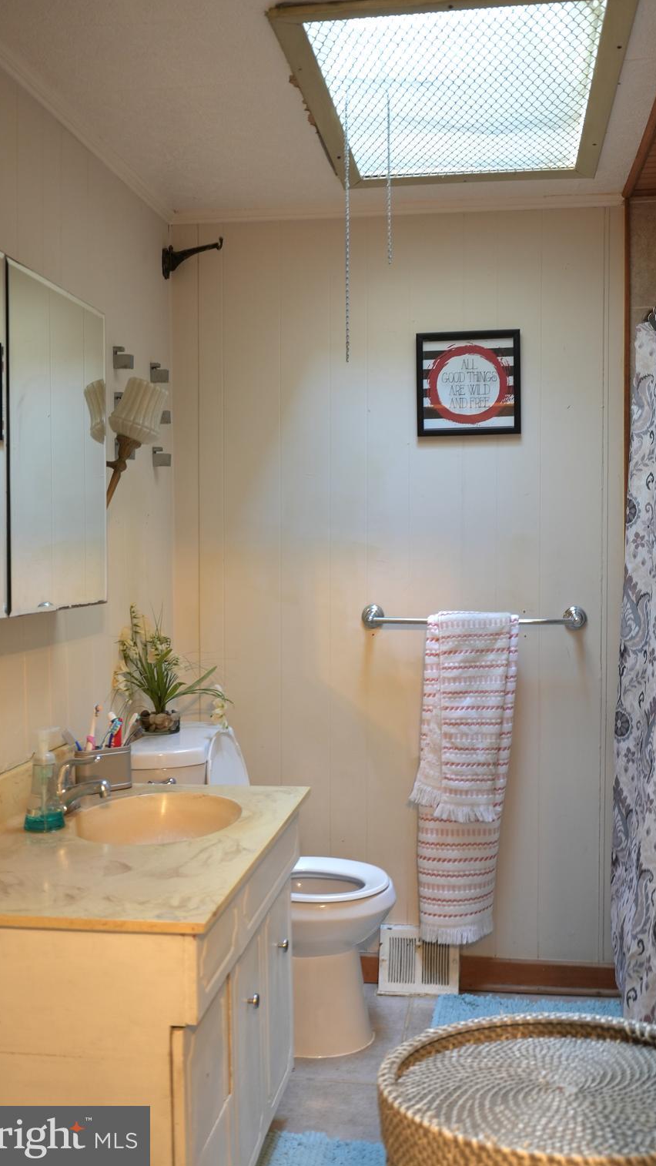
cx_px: 352
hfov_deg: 34.6
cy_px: 578
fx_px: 1051
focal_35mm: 34
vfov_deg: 58.0
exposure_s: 1/2.5
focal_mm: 32
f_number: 4
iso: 500
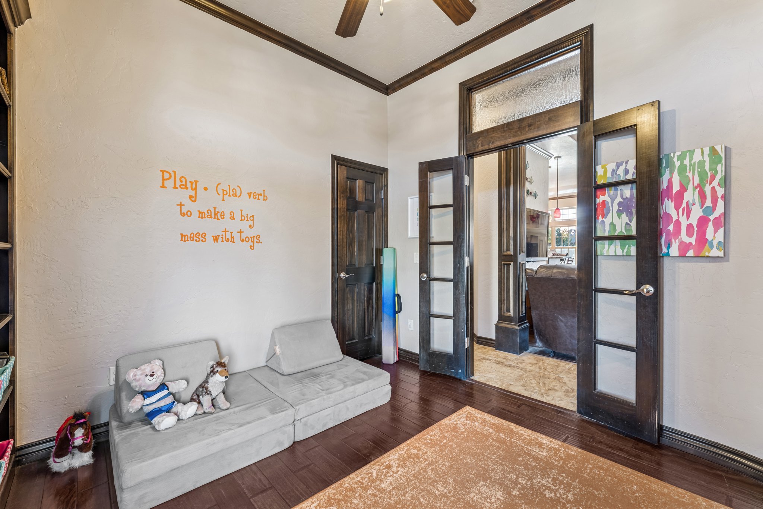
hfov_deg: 99.3
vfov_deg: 76.2
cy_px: 254
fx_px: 324
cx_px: 382
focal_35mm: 15
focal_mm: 15.3
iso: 100
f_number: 10
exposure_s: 1/3.33
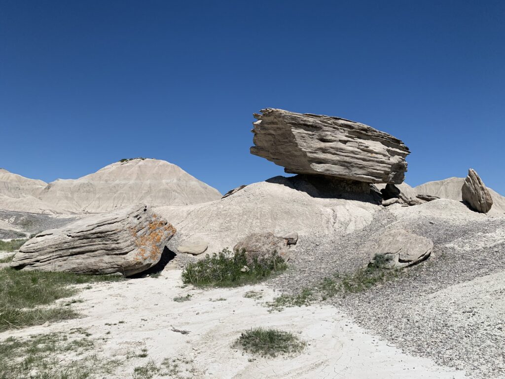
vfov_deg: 53.1
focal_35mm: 26
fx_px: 379
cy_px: 190
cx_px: 252
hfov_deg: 67.3
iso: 25
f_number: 1.8
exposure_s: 1/4902
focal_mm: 4.25
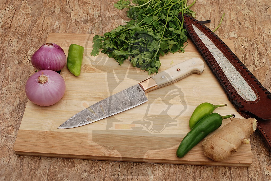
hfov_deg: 42.3
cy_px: 90
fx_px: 350
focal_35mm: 46
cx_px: 136
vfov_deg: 29.0
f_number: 8
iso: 200
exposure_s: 1/125
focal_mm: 31
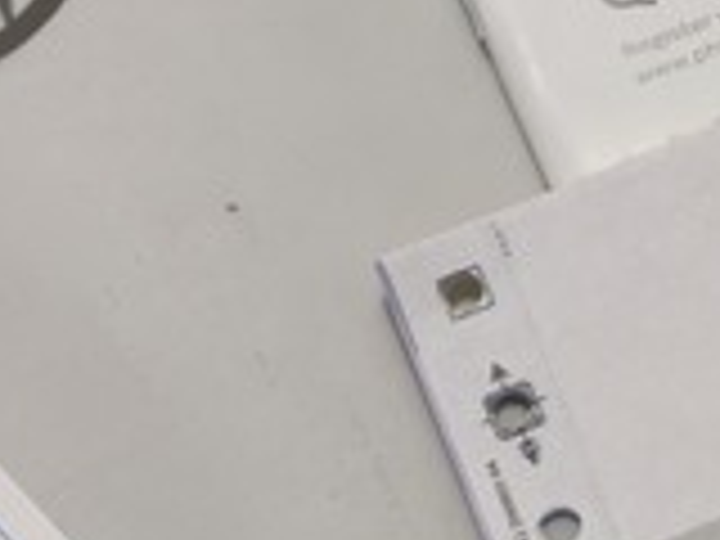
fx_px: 3661
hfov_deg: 11.0
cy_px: 18
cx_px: 927
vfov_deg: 8.4
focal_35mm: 176
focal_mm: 4.75
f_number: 1.75
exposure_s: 1/100
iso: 798
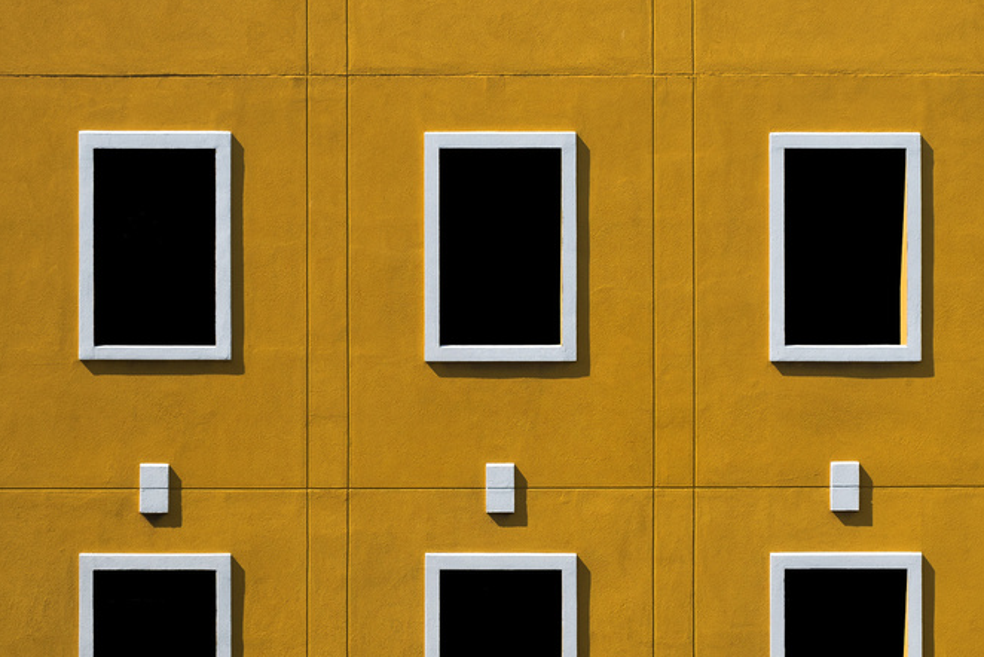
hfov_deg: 26.3
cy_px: 318
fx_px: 2105
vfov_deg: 17.7
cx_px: 491
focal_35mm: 77
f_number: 7.1
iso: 200
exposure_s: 1/400
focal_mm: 34.3
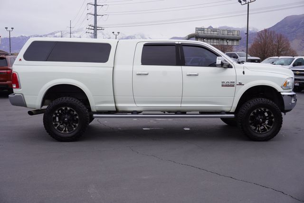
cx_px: 152
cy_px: 102
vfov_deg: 30.9
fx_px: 368
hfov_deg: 44.9
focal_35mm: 44
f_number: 9
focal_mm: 29
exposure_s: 1/125
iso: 100
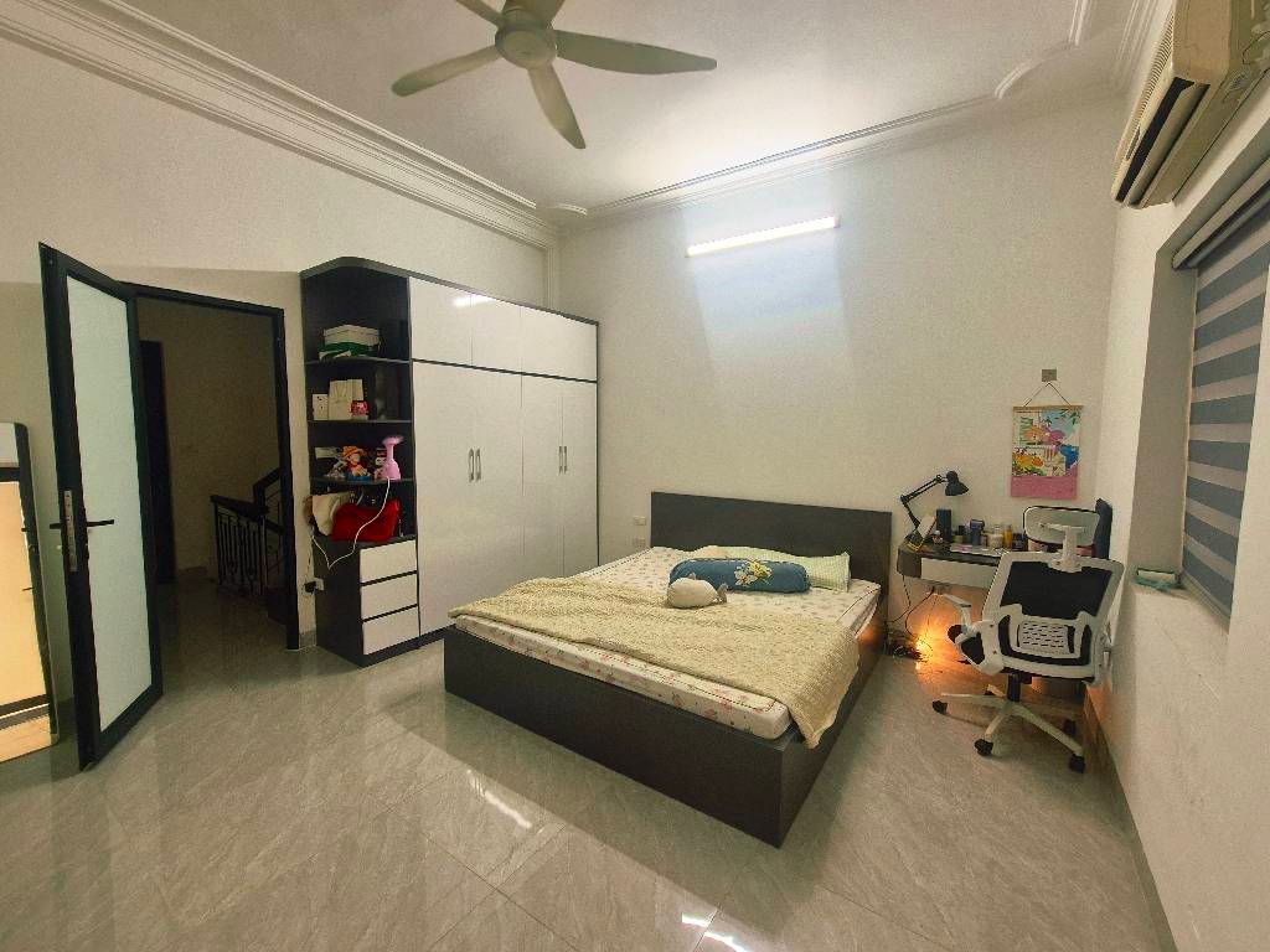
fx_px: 477
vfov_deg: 89.9
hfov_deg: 106.2
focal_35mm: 13
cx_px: 635
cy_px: 476
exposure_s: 1/50
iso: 100
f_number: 2.2
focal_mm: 2.2
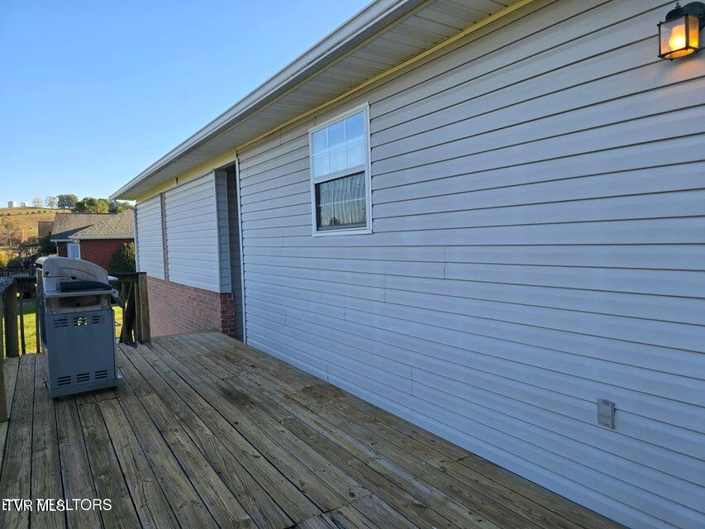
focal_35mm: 23
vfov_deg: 58.9
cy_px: 264
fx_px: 468
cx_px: 352
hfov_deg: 73.9
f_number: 1.7
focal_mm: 6.3
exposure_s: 1/247
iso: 12
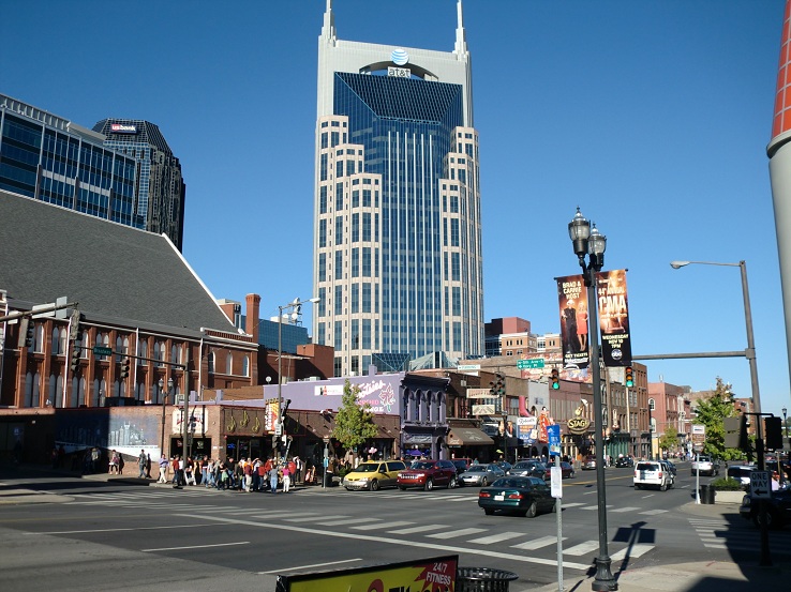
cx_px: 396
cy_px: 296
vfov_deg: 40.7
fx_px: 800
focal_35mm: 35
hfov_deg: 52.6
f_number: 7.8
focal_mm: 6.3
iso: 64
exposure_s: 1/200
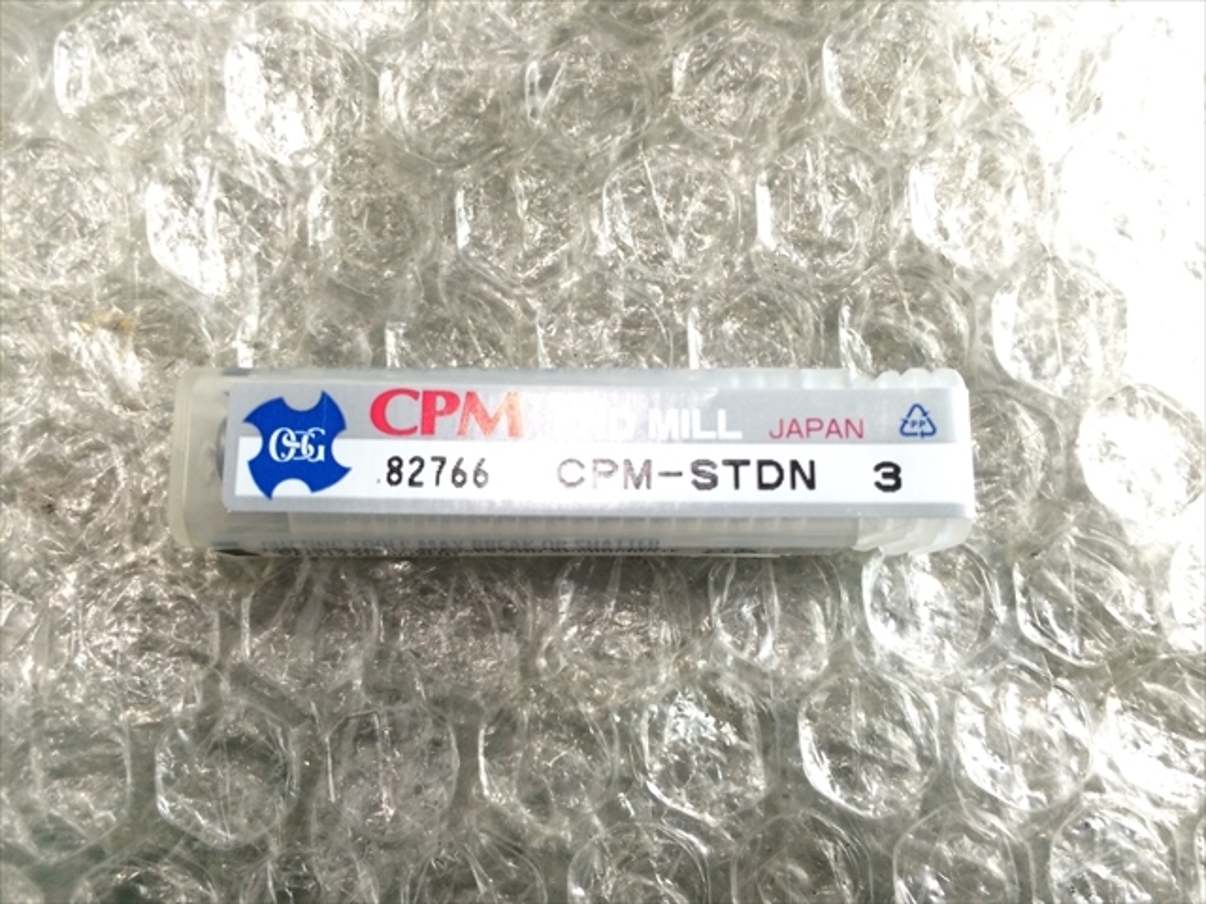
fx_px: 1010
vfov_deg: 48.2
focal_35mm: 29
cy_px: 452
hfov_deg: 61.7
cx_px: 603
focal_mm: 4.15
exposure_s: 1/33
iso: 200
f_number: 2.2
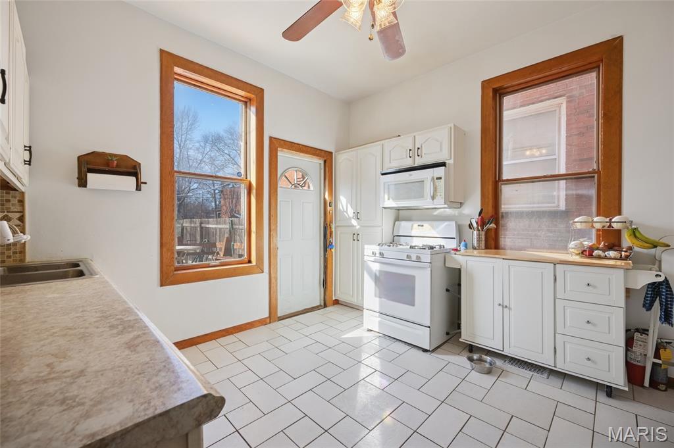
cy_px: 224
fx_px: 262
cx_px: 337
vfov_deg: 81.1
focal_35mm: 14
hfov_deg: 104.3
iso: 400
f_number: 8
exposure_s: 1/250
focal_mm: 14
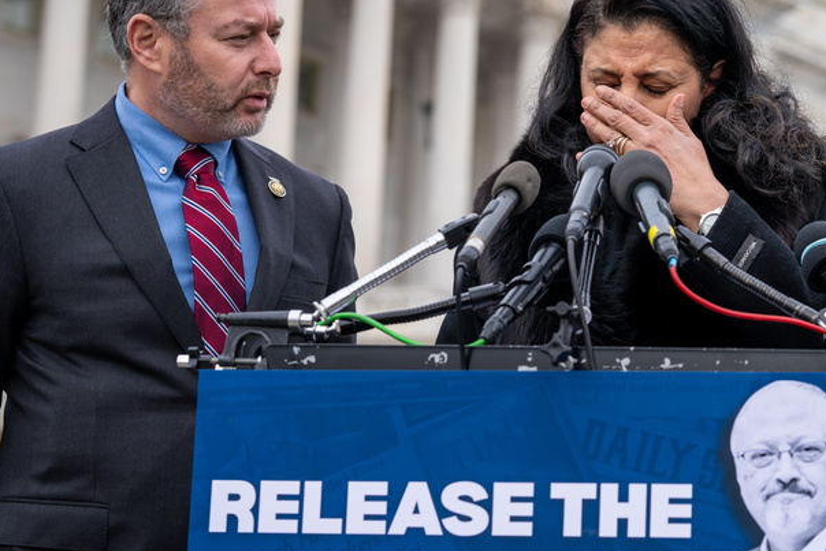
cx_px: 680
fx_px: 3305
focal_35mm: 144
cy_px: 203
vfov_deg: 9.5
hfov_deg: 14.2
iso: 400
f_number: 4.5
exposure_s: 1/1000
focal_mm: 85
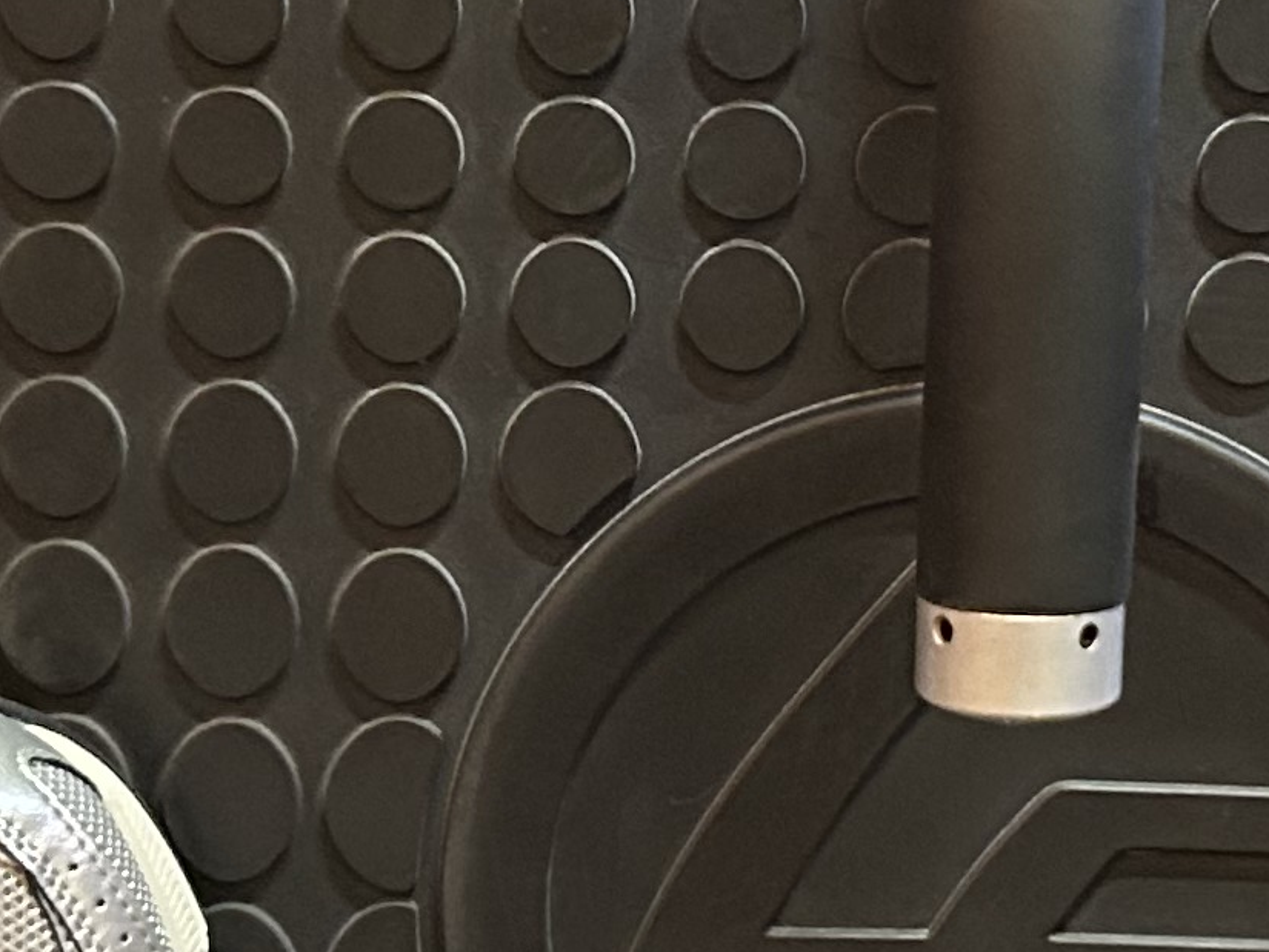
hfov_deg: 15.5
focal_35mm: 127
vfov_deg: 11.7
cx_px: 883
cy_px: 491
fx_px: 4656
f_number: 1.5
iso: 640
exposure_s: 1/33
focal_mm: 5.7
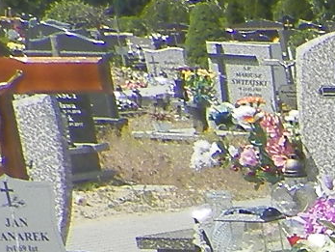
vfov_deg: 7.2
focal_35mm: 184
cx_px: 1191
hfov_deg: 8.1
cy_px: 762
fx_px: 1781
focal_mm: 4.5
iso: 80
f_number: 3.1
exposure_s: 1/1250
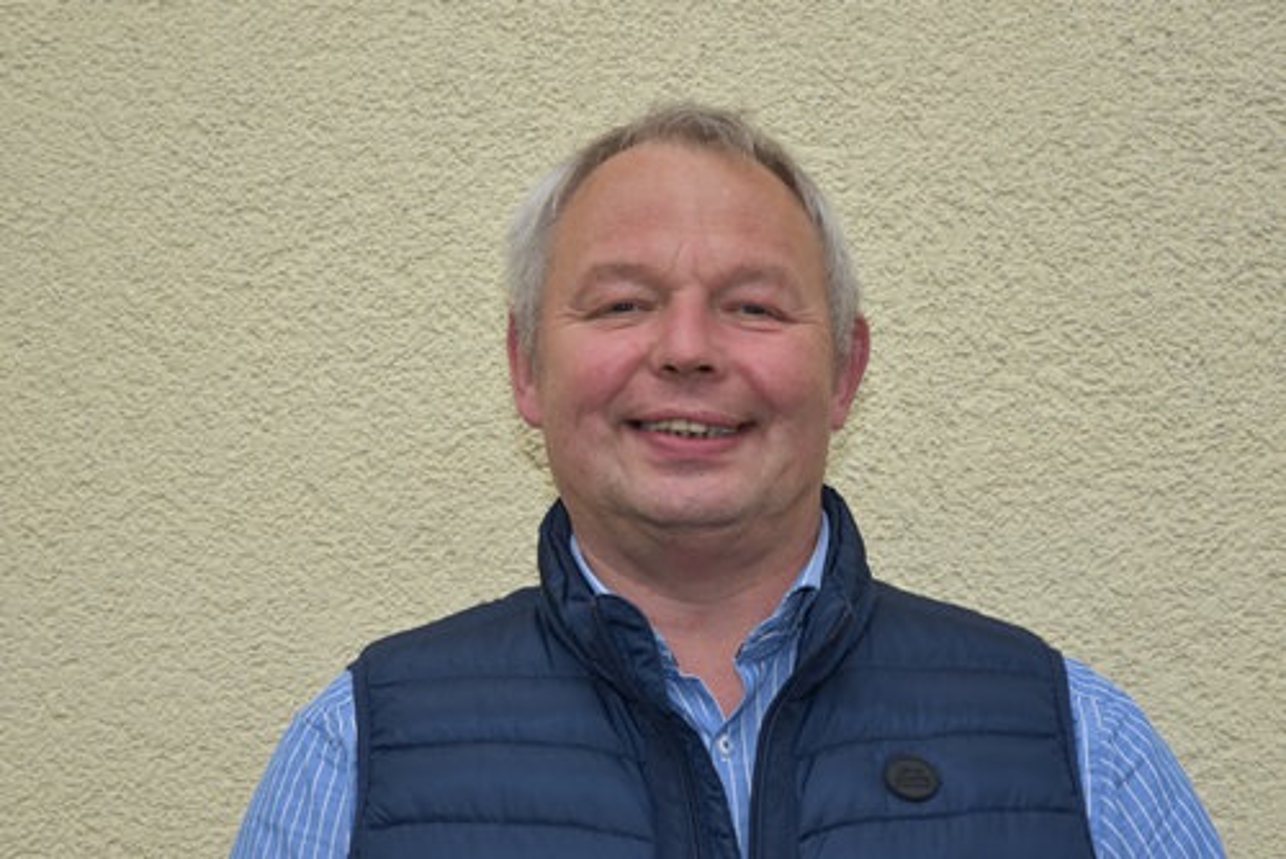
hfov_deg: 23.9
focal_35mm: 85
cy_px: 430
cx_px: 643
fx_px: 3038
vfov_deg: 16.1
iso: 800
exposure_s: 1/200
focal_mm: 85
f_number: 13
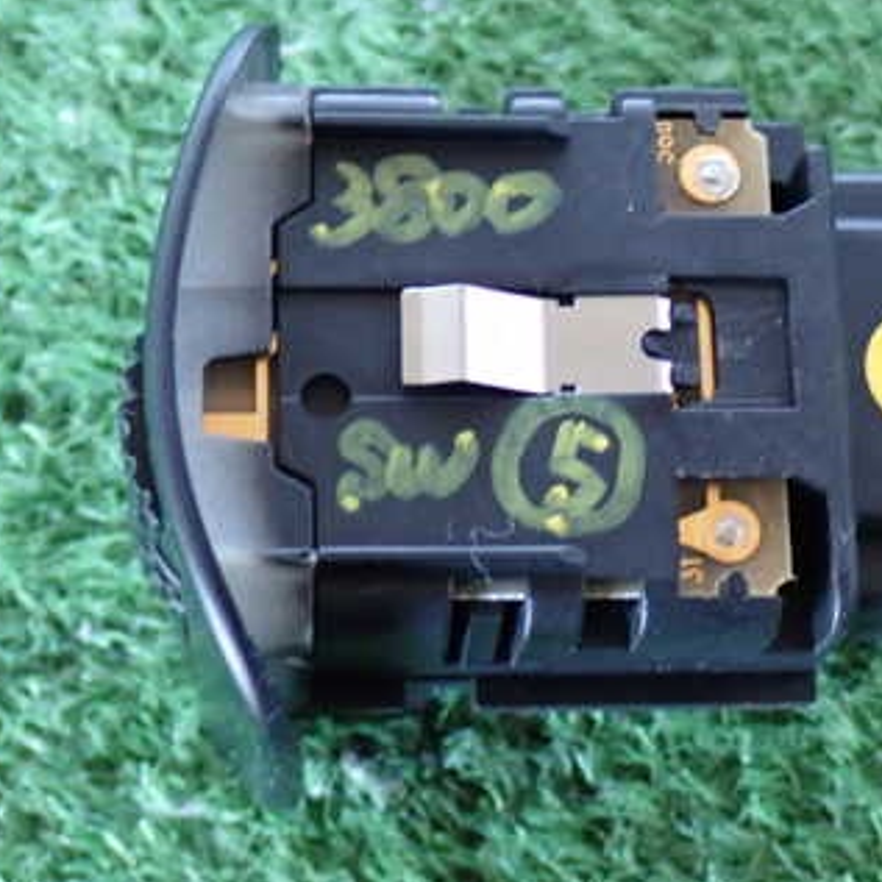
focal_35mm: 97
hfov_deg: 17.9
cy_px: 415
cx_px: 615
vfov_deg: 17.9
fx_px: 2796
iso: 800
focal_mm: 10.35
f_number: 3.5
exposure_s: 1/15
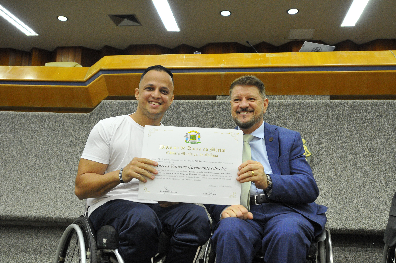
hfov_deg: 53.2
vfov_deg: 36.8
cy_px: 132
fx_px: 396
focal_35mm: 36
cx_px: 198
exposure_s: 1/125
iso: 1600
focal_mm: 24
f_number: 3.2
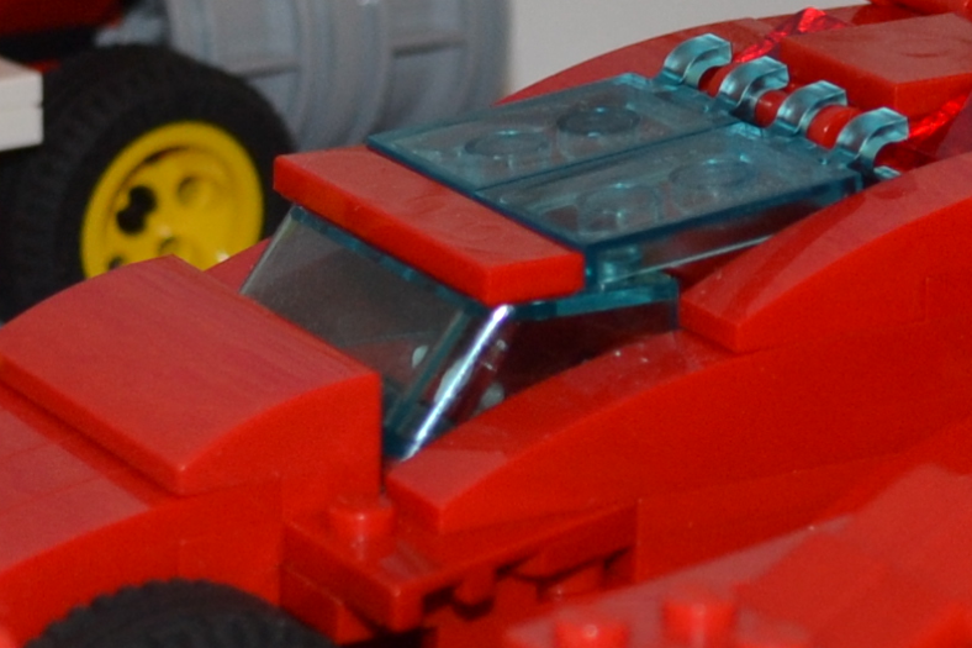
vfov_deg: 7.1
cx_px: 514
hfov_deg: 10.7
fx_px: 5210
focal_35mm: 193
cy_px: 0
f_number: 4
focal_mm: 22
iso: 280
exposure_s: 1/60
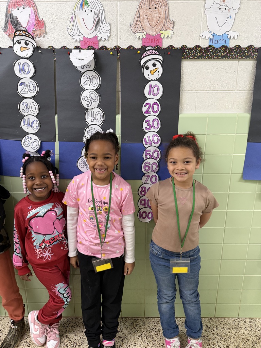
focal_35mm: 24
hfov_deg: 56.8
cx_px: 130
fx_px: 241
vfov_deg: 71.6
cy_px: 174
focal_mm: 6.76
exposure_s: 1/60
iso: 320
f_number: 1.78
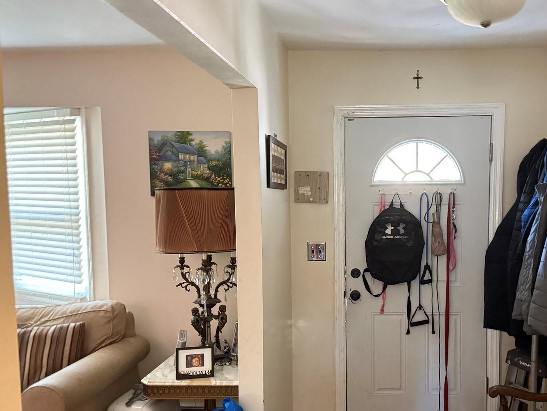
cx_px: 359
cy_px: 255
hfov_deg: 50.5
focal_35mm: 36
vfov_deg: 39.4
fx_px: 569
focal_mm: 6.76
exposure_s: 1/30
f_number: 1.78
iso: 1600
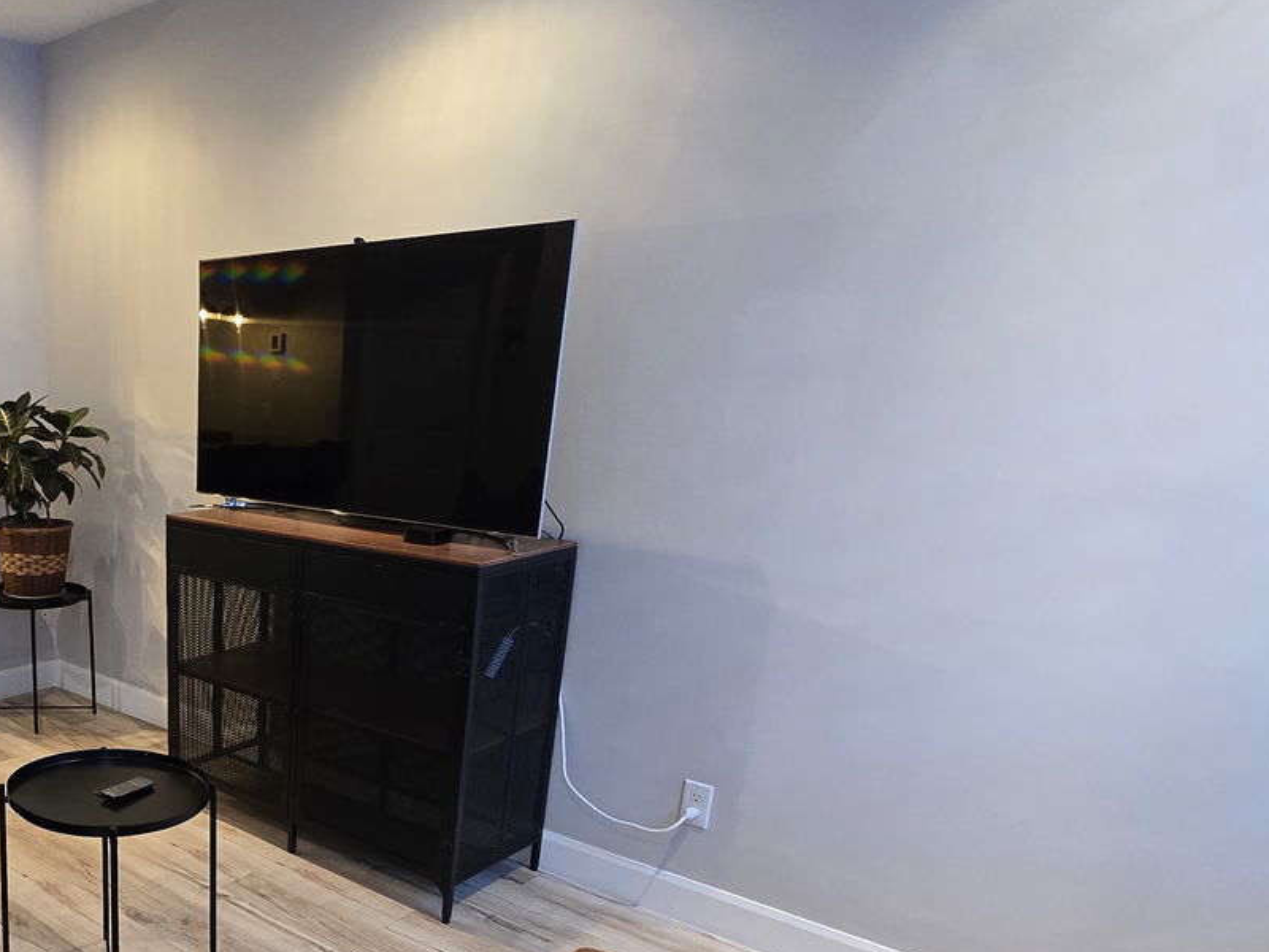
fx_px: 953
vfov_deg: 51.0
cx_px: 186
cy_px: 704
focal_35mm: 26
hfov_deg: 59.7
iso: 400
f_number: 2.2
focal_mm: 2.2
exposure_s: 1/60
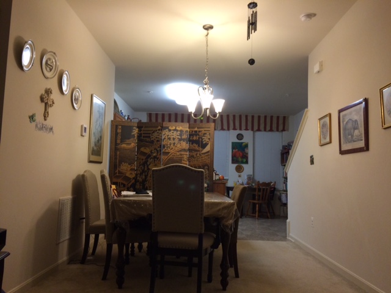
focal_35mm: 29
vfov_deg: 48.2
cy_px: 146
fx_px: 328
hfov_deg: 61.7
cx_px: 196
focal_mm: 4.15
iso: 125
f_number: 2.2
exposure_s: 1/30
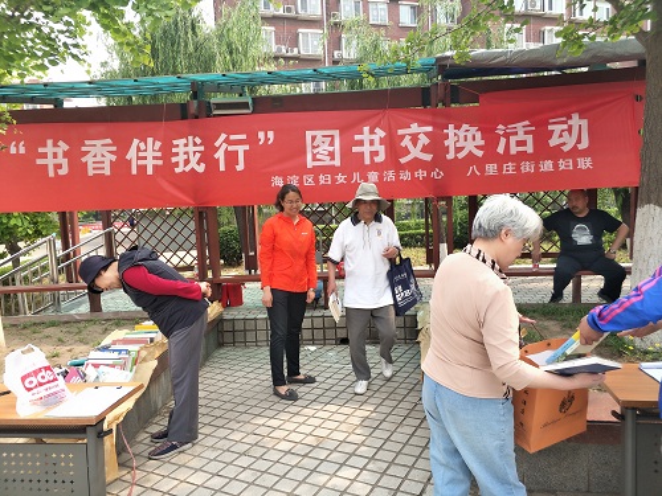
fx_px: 478
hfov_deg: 69.4
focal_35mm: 25
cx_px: 331
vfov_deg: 54.9
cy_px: 248
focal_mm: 4.42
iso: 33
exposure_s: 1/206
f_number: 2
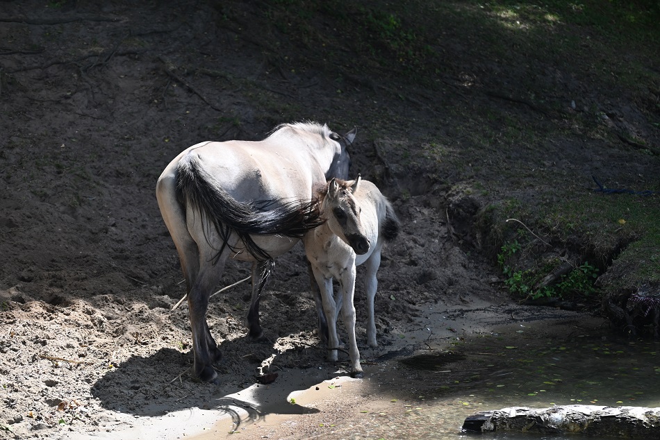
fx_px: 2017
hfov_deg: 18.6
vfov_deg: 12.5
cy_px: 220
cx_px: 330
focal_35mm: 110
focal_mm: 110
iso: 200
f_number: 5.6
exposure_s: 1/500
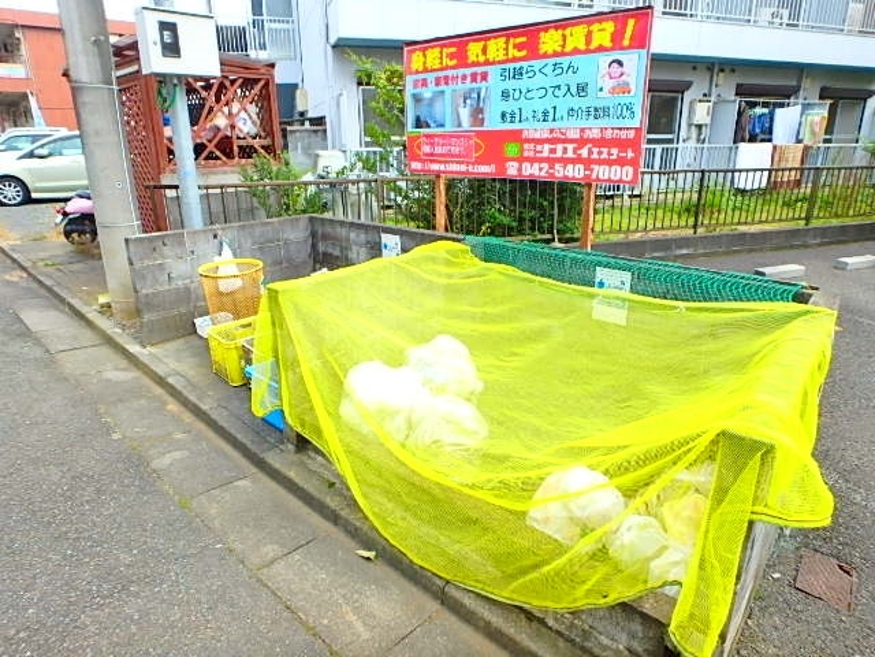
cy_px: 328
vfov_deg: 63.4
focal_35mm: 21
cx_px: 438
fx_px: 531
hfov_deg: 79.0
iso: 125
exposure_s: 1/200
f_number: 3.5
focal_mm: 3.7
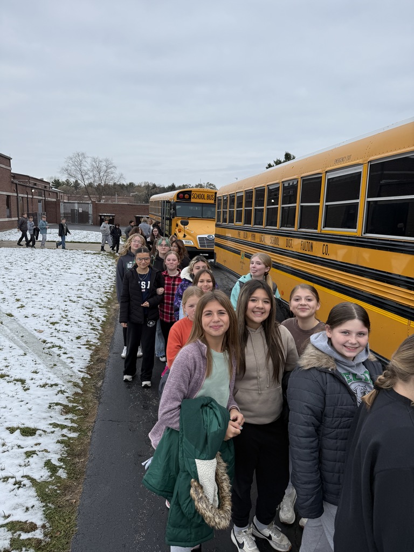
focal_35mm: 24
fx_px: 383
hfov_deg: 56.8
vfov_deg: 71.6
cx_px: 207
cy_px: 276
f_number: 1.78
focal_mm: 6.76
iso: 80
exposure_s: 1/627
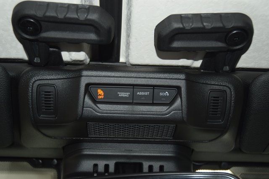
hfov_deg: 42.3
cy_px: 90
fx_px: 348
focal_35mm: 46
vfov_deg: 29.0
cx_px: 134
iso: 500
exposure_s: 1/30
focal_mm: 31
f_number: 4
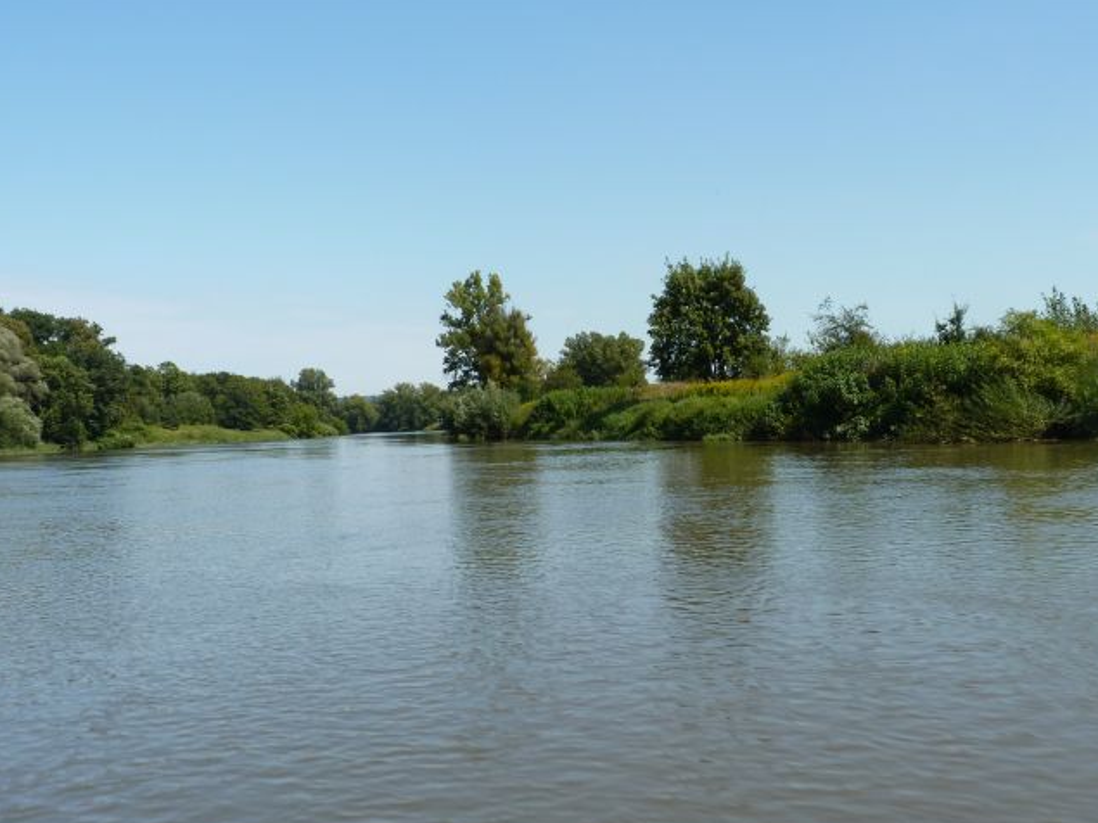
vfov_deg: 41.7
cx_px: 619
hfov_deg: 53.8
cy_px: 479
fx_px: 1078
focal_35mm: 34
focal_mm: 4.8
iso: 80
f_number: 4
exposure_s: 1/250
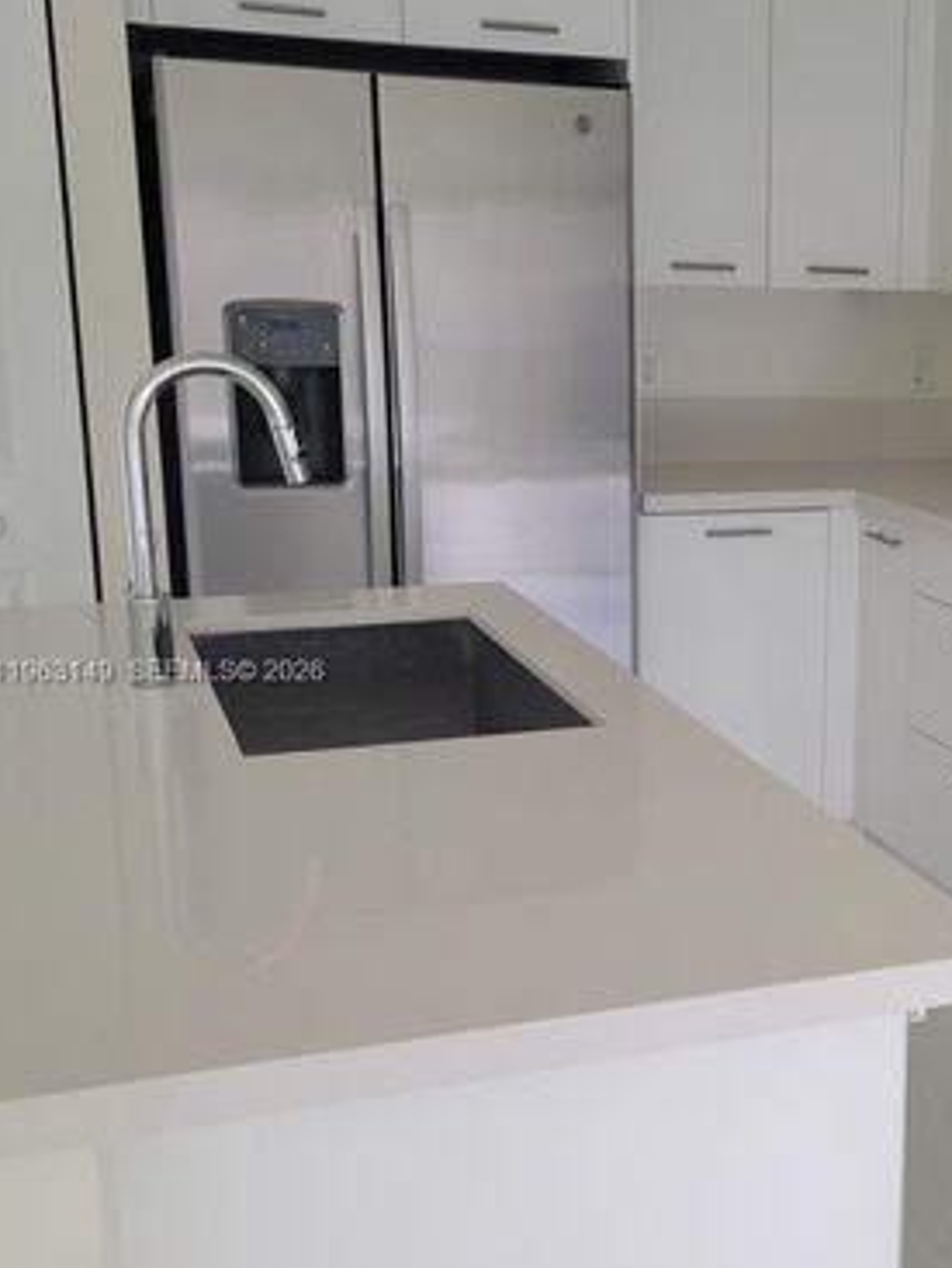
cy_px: 674
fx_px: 1868
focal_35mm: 51
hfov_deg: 27.7
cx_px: 834
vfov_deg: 37.5
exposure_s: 1/60
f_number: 2
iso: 80
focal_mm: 5.9
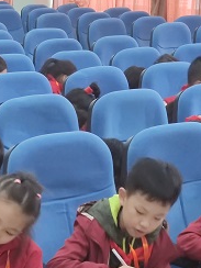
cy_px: 206
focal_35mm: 135
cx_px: -10
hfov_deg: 10.9
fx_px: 1045
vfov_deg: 14.5
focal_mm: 6.72
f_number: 1.69
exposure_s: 1/50
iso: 657
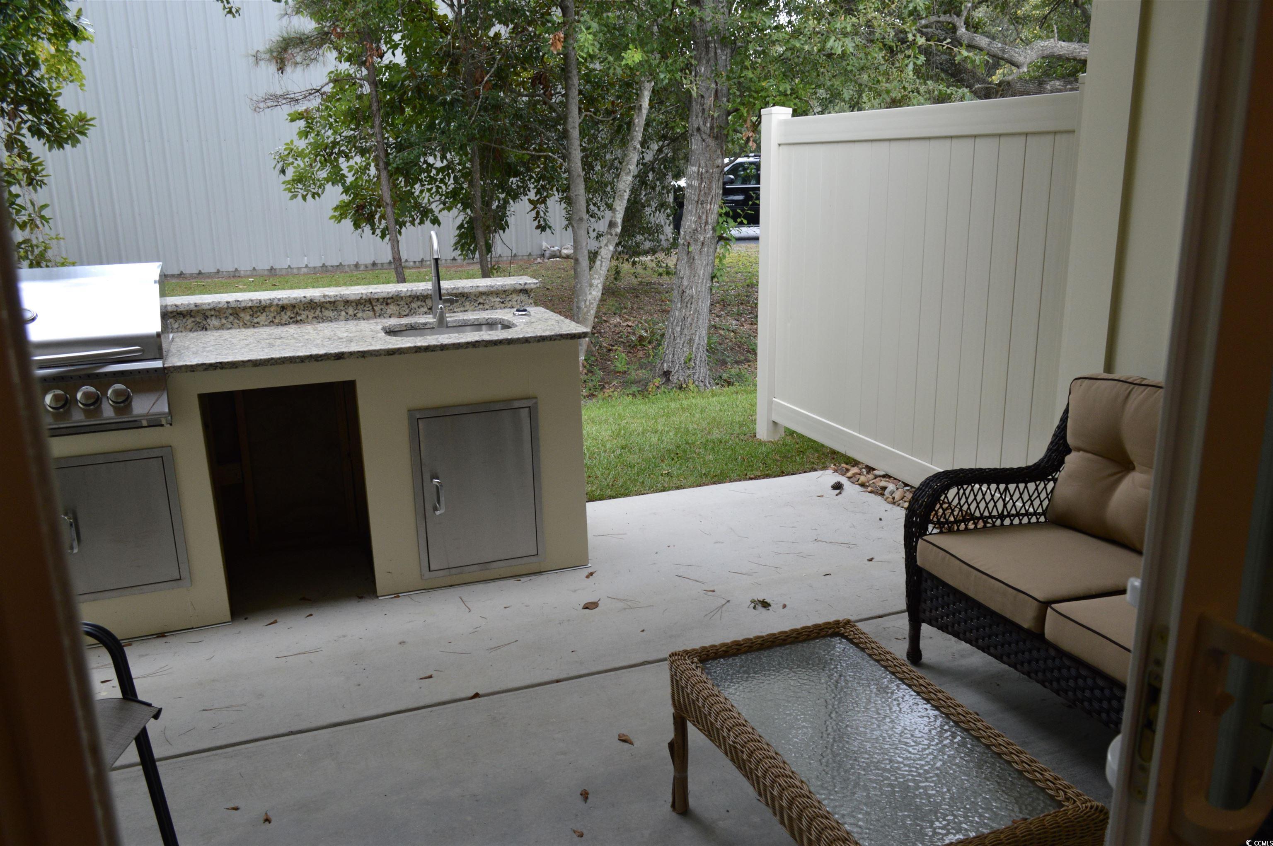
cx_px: 636
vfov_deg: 47.8
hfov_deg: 67.4
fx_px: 954
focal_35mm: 27
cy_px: 423
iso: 400
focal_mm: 18
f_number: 5
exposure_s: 1/100
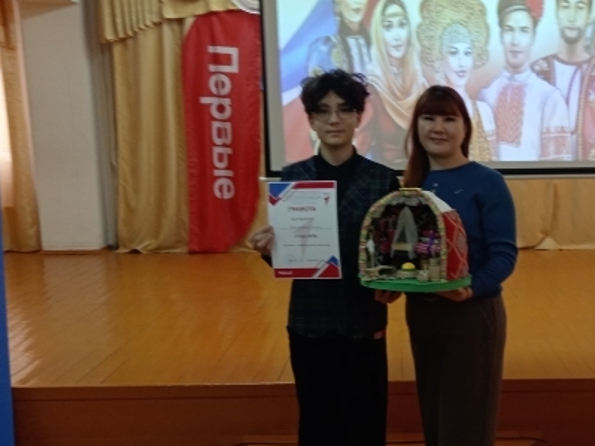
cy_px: 268
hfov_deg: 38.0
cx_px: 441
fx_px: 842
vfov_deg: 29.6
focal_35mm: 49
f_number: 1.9
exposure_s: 1/50
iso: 451
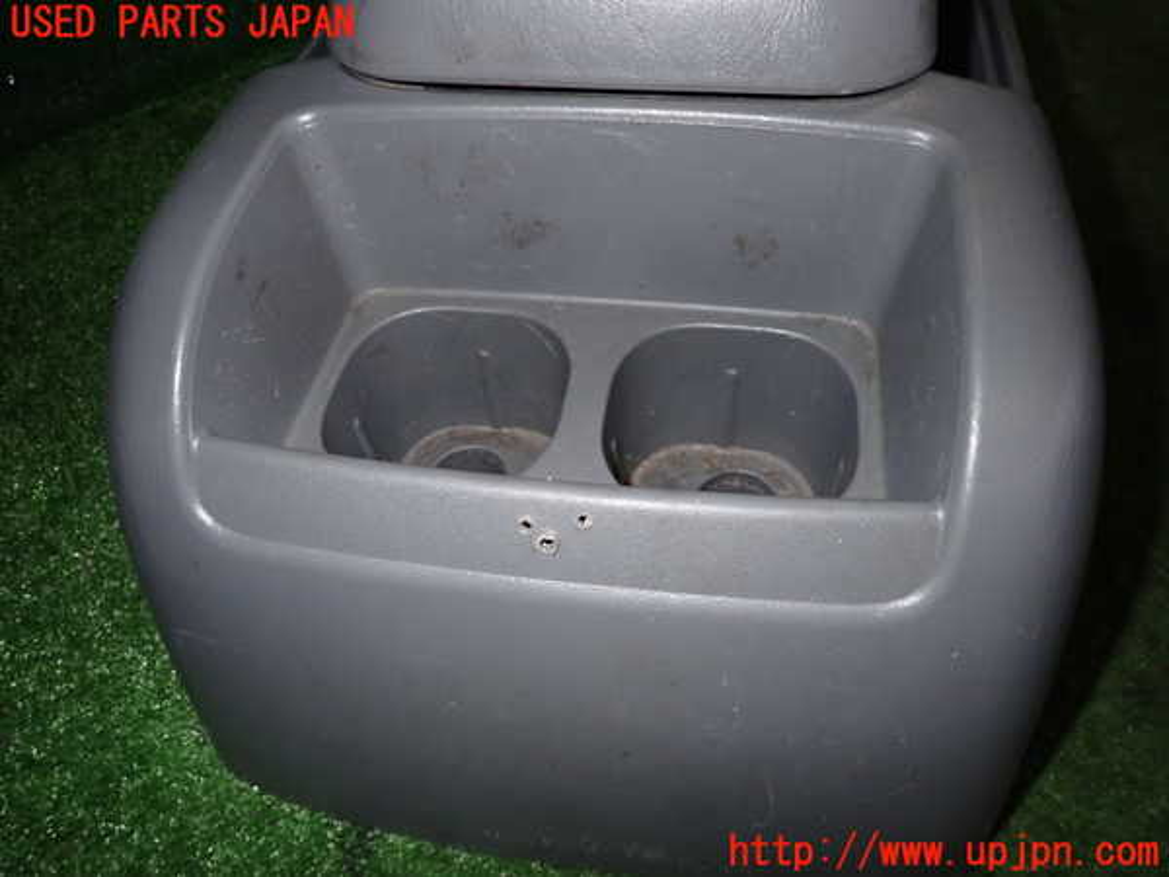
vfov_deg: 54.9
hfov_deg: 69.4
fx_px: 844
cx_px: 584
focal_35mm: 25
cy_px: 438
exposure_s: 1/100
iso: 400
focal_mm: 4.5
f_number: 5.6
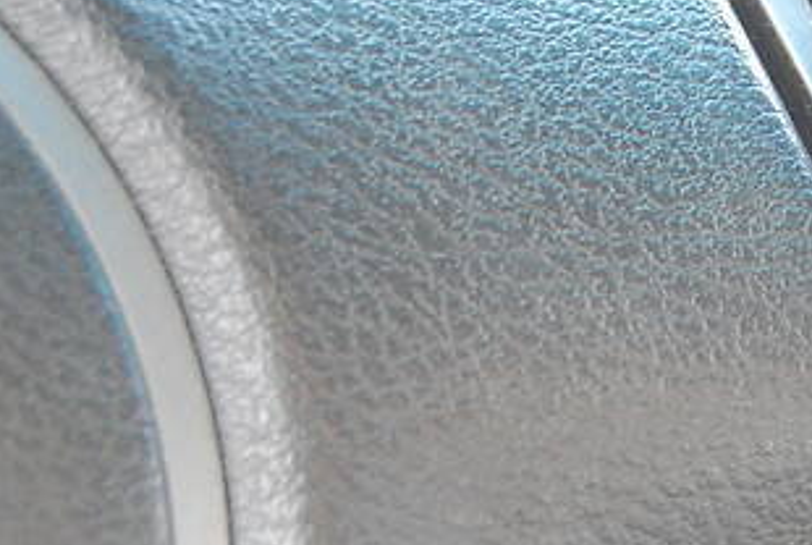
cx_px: 689
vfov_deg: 8.9
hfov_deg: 13.1
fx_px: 3503
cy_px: 284
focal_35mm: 155
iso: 1600
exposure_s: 1/20
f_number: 5
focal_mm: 40
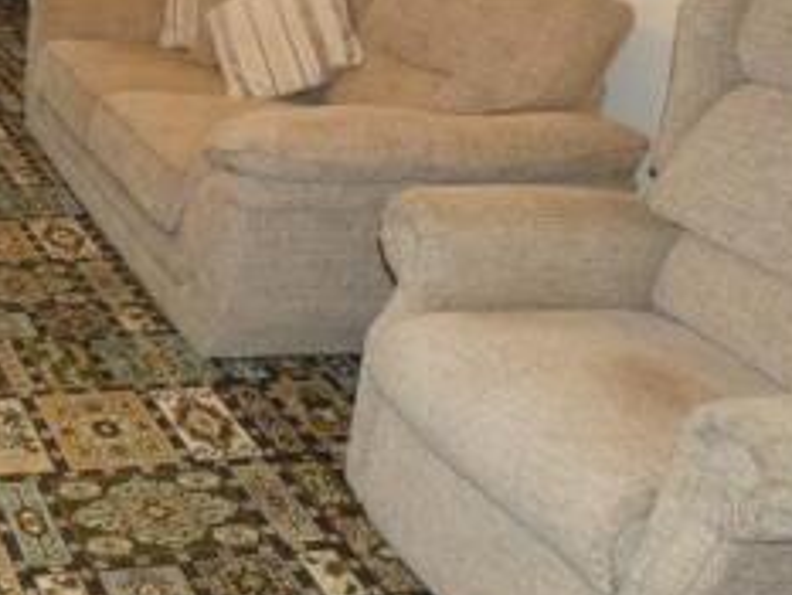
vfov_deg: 28.2
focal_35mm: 50
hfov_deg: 32.4
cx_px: -131
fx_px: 1145
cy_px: 76
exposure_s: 1/60
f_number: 2.8
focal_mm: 3.6
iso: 200
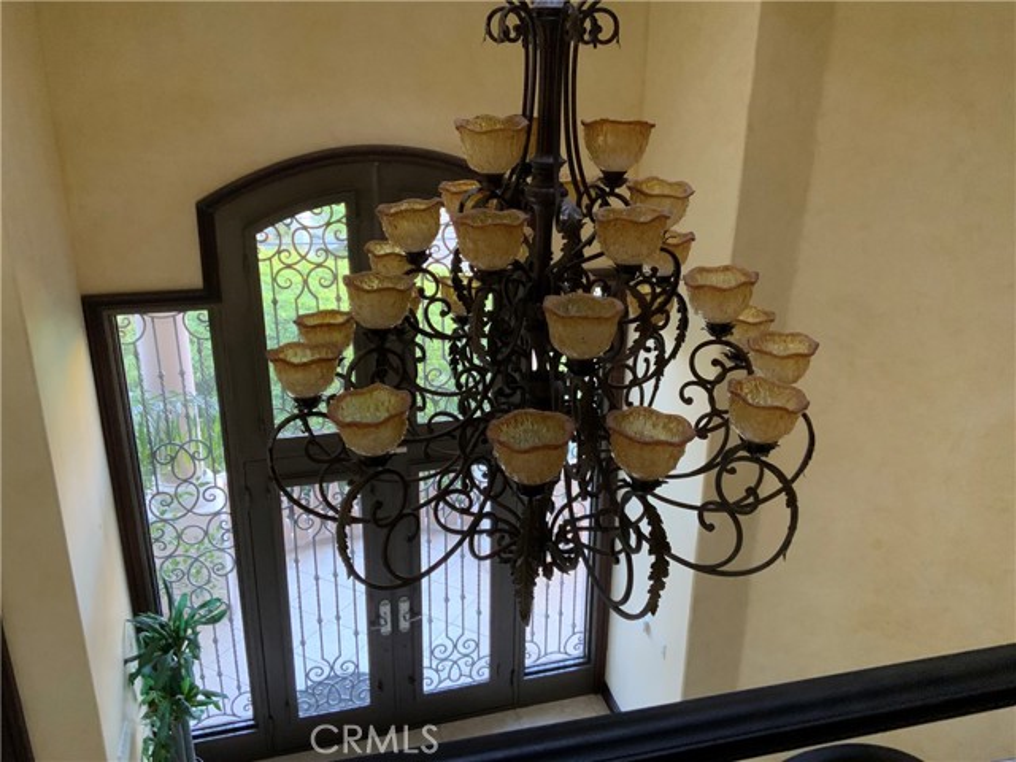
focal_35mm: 29
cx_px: 508
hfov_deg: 61.7
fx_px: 851
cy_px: 381
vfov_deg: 48.2
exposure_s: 1/60
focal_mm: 3
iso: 250
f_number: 1.8
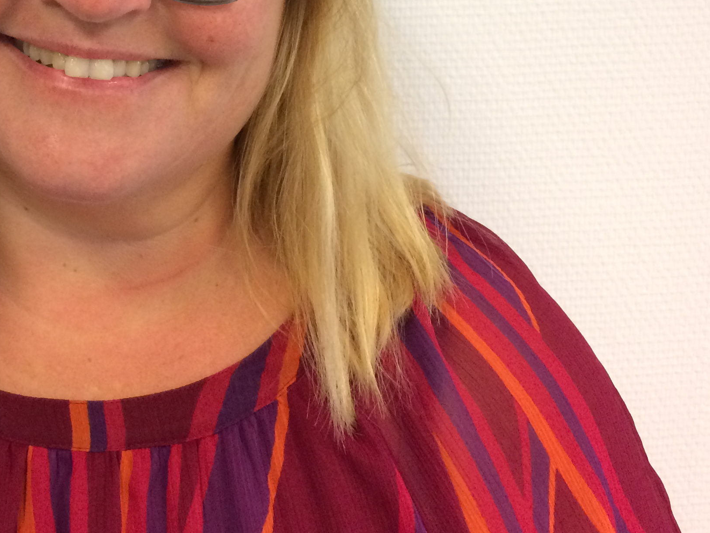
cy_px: 20
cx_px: 57
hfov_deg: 31.5
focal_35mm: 58
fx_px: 1190
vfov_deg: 24.3
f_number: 2.2
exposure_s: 1/33
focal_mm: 4.15
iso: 250
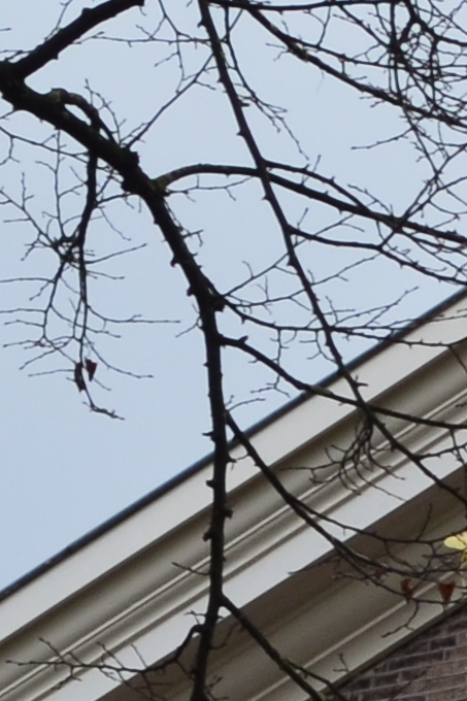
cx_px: 1871
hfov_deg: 2.3
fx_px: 11614
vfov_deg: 3.5
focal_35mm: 597
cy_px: 513
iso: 320
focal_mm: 55
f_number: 10
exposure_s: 1/60
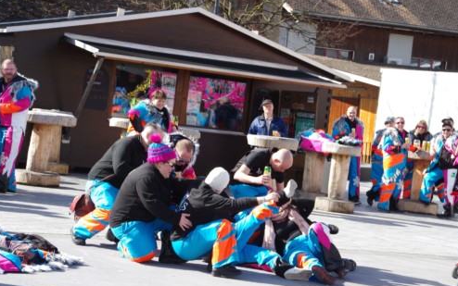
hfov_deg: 19.8
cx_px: 229
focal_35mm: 105
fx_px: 1311
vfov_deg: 12.5
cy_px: 149
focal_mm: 68
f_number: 11
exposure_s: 1/125
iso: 200
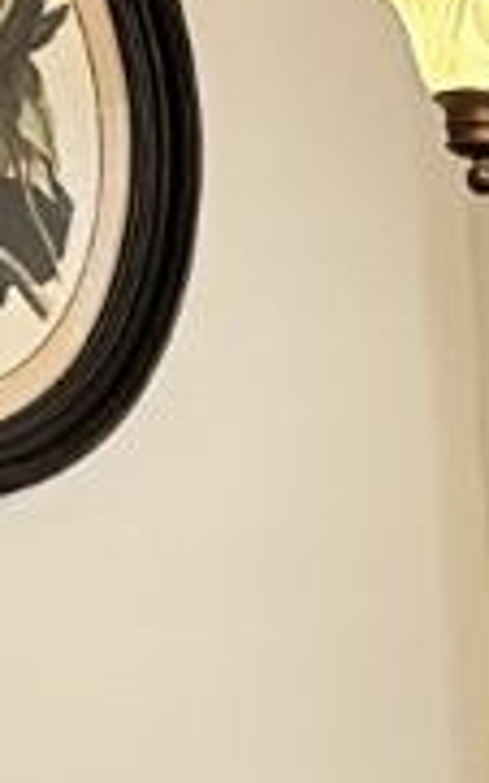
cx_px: 796
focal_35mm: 118
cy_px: 818
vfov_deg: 17.2
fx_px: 2518
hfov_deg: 10.6
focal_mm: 2.22
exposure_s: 1/120
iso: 100
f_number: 2.2
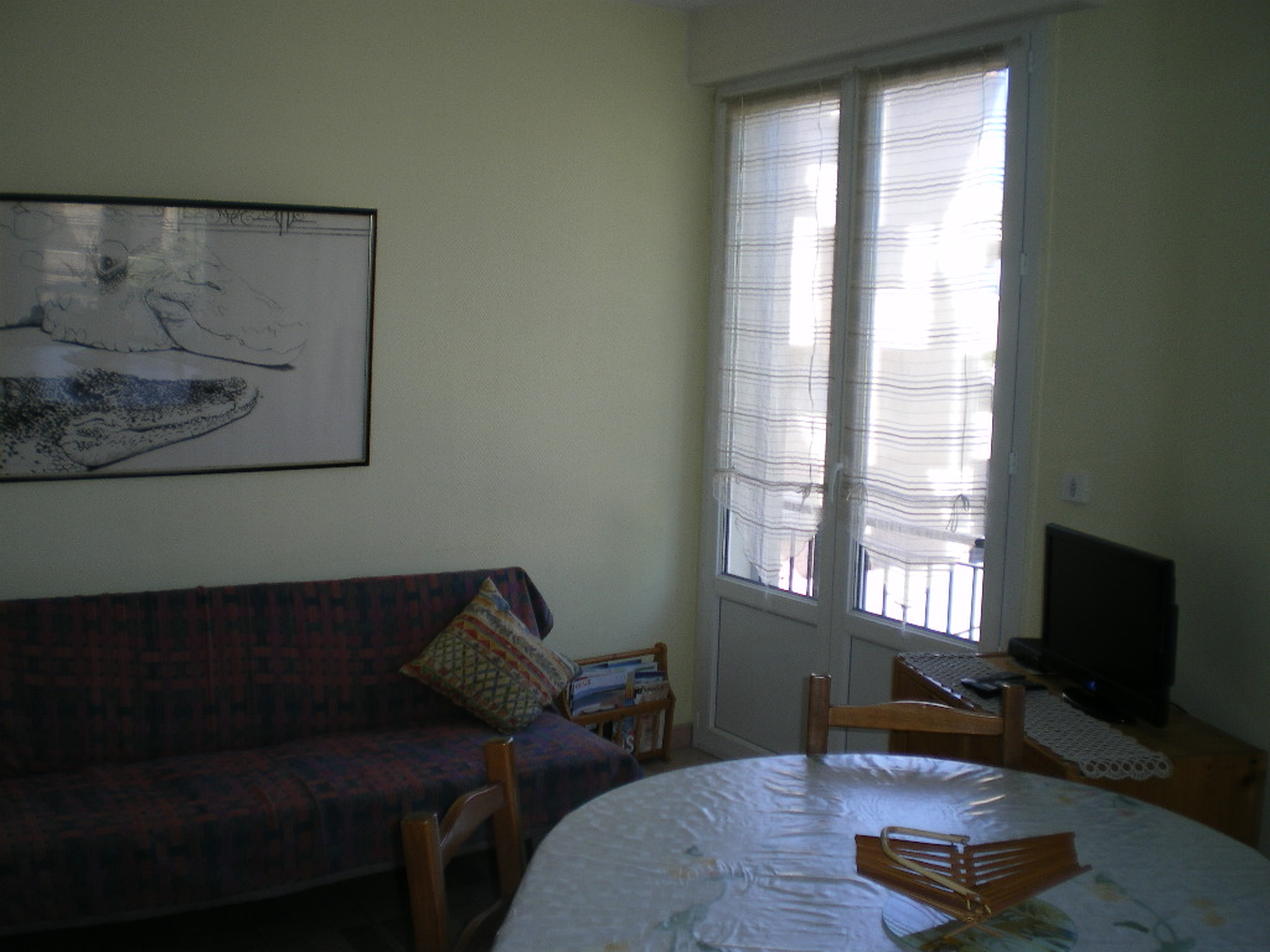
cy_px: 476
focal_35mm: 36
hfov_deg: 51.4
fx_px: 1321
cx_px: 635
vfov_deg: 39.7
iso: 50
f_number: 3.1
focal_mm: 6.3
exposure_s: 1/60
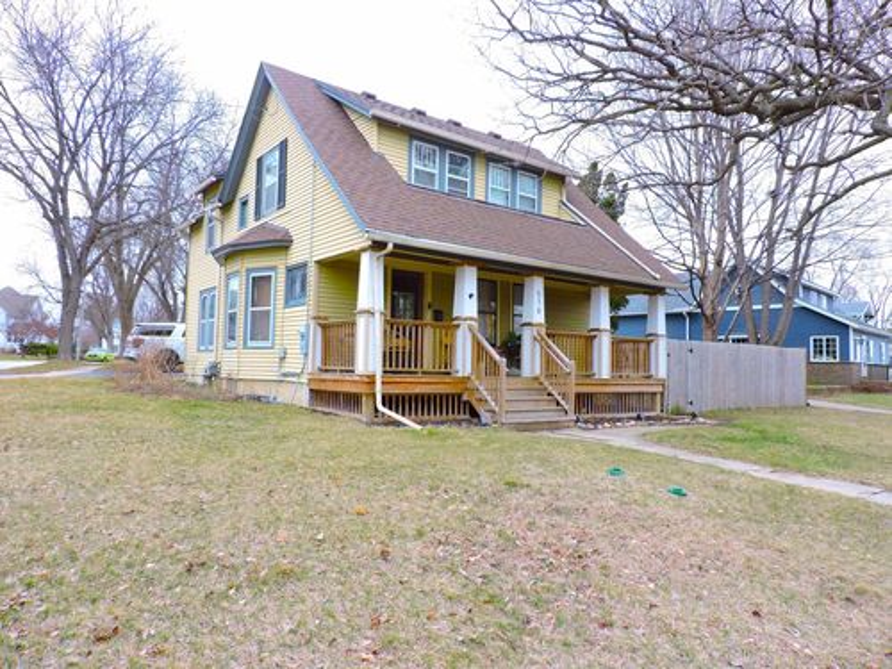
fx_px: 618
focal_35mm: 24
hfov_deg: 71.6
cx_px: 446
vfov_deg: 56.8
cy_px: 334
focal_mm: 4.3
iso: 220
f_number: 3
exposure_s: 1/100
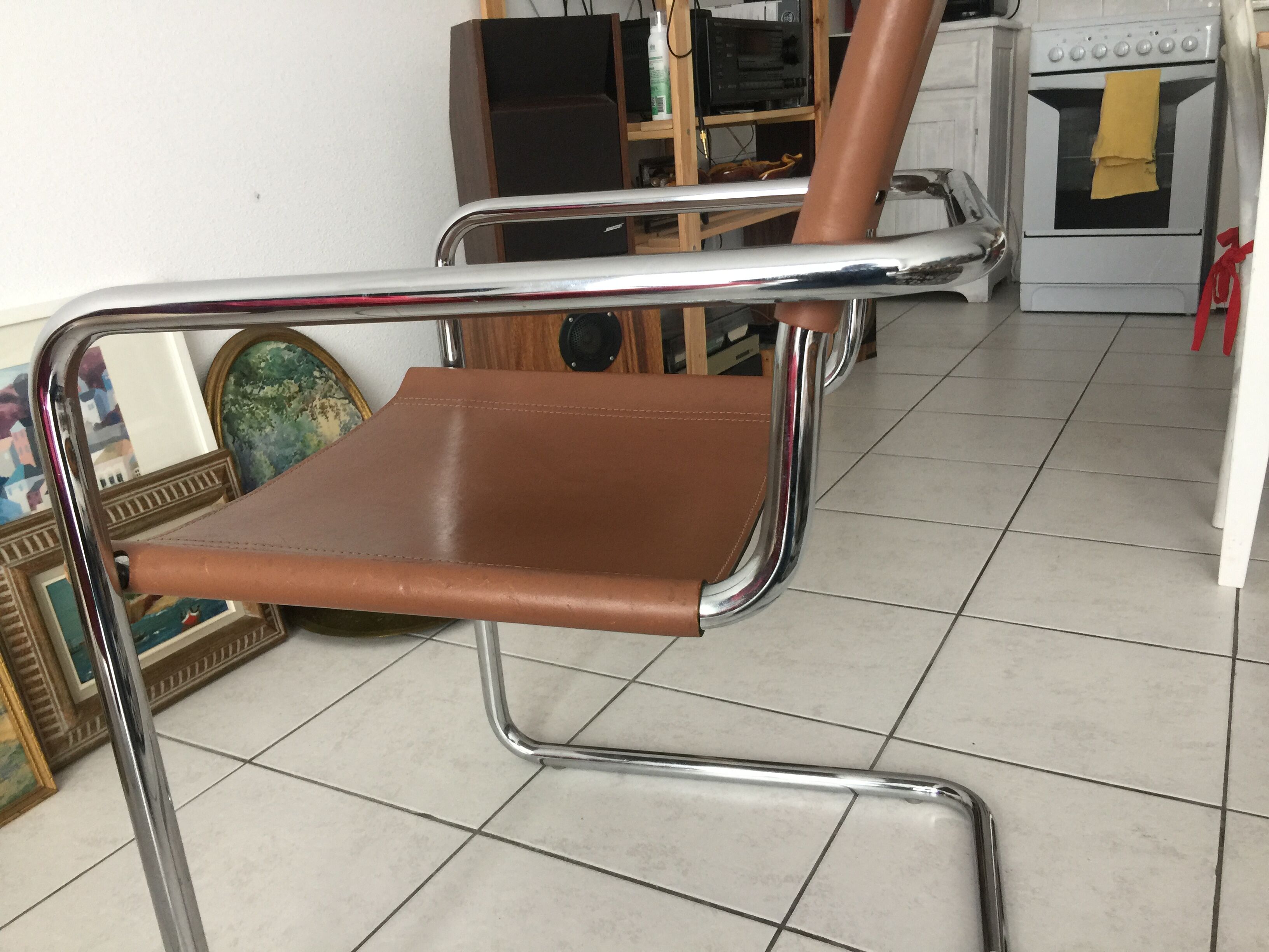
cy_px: 476
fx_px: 1063
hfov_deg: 61.7
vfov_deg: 48.2
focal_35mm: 29
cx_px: 634
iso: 64
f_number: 2.2
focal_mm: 4.15
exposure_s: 1/33
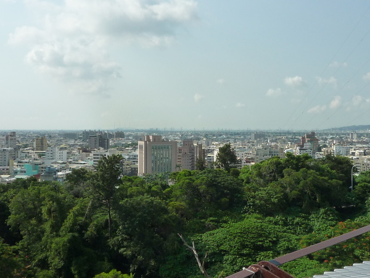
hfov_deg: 40.4
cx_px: 185
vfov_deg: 30.9
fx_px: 502
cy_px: 139
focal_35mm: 47
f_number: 5
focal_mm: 4.7
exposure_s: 1/640
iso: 160
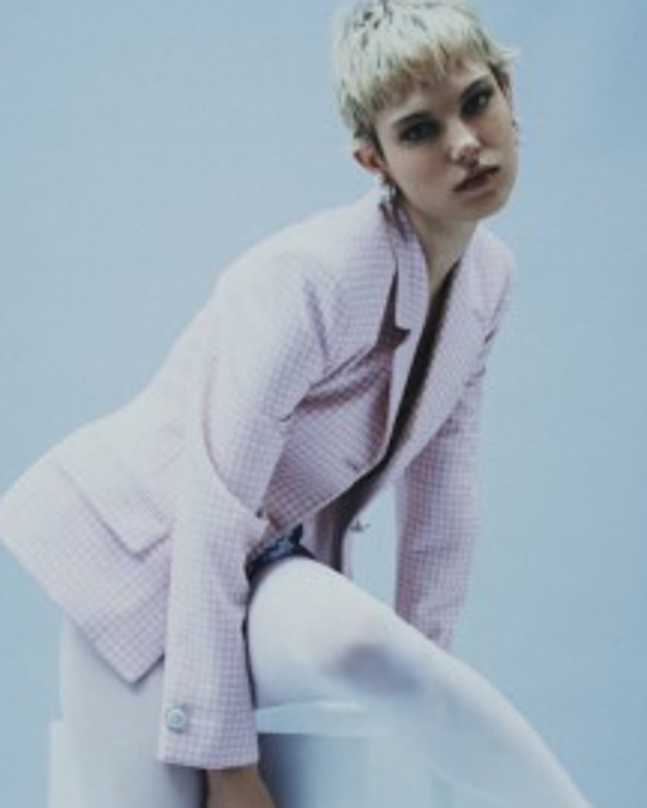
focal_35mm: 69
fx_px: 1652
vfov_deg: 27.3
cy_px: 558
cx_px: 364
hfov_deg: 22.2
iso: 320
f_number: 9
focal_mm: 50
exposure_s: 1/160
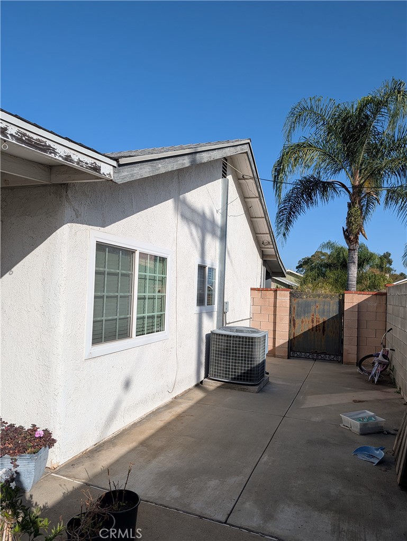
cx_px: 204
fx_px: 375
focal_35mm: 24
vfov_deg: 71.5
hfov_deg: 56.9
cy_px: 270
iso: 21
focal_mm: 6.9
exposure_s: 1/2717
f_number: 1.68
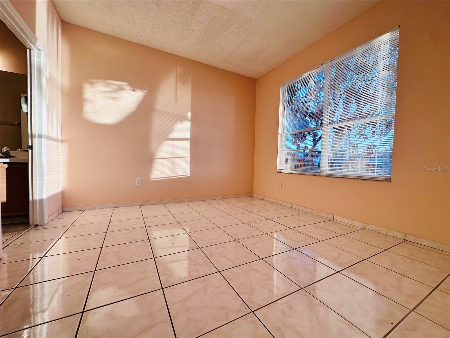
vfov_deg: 85.7
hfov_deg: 102.1
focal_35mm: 14
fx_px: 182
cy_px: 169
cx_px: 225
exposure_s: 1/182
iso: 40
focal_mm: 2.22
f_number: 2.2
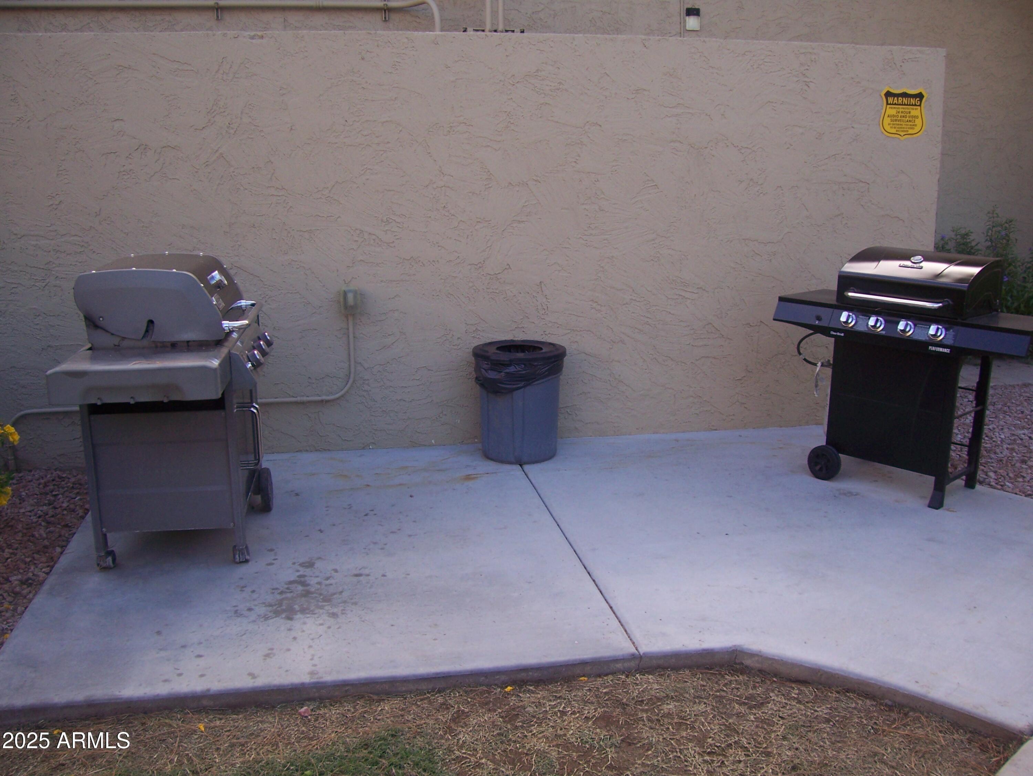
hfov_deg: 53.9
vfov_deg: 41.8
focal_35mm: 34
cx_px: 516
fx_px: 1015
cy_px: 388
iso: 80
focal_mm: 5.6
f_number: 2.7
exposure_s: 1/200
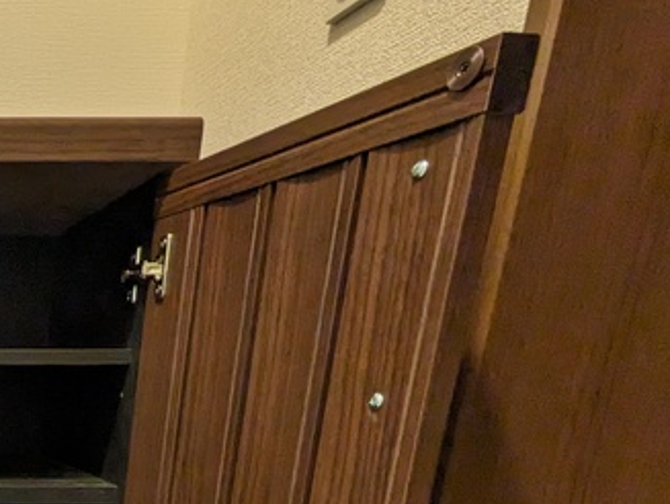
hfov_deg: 34.2
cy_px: 574
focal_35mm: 41
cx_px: -179
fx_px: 794
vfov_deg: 30.8
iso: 592
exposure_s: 1/60
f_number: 2.2
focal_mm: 1.83
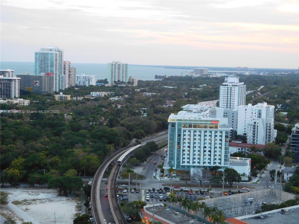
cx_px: 150
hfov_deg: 34.9
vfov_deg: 26.6
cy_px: 112
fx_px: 475
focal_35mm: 55
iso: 360
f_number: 4.2
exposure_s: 1/30
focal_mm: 9.8
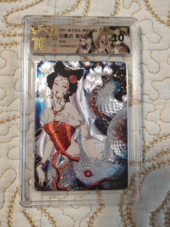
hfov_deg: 53.1
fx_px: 170
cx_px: 85
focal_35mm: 26
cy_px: 114
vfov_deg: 67.3
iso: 267
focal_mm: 4.27
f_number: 1.79
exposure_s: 1/100
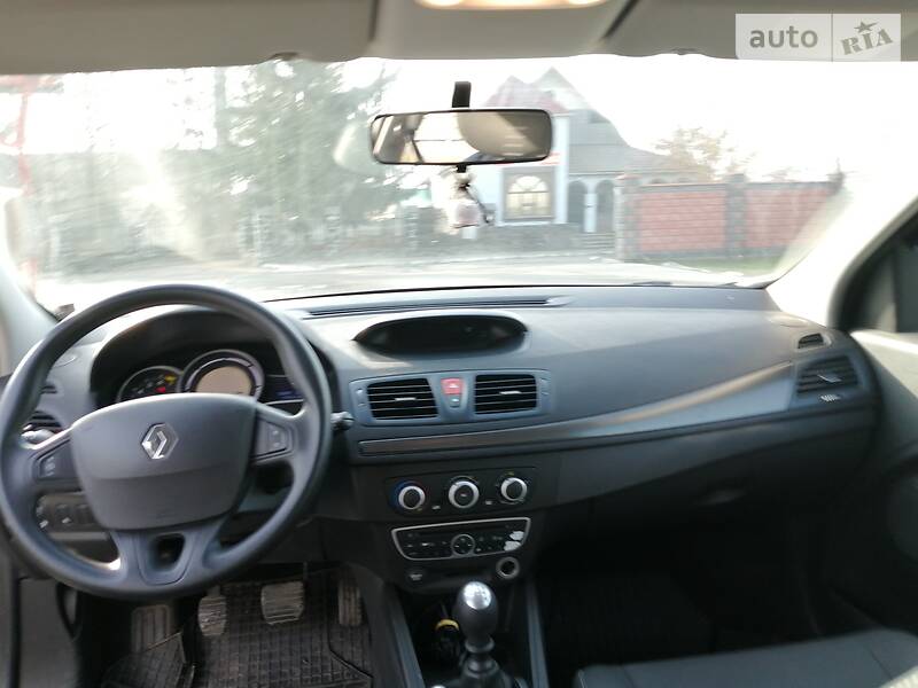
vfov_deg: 53.1
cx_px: 459
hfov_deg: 67.3
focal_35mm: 26
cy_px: 344
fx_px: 690
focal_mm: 3.6
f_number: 1.8
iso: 64
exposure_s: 1/100
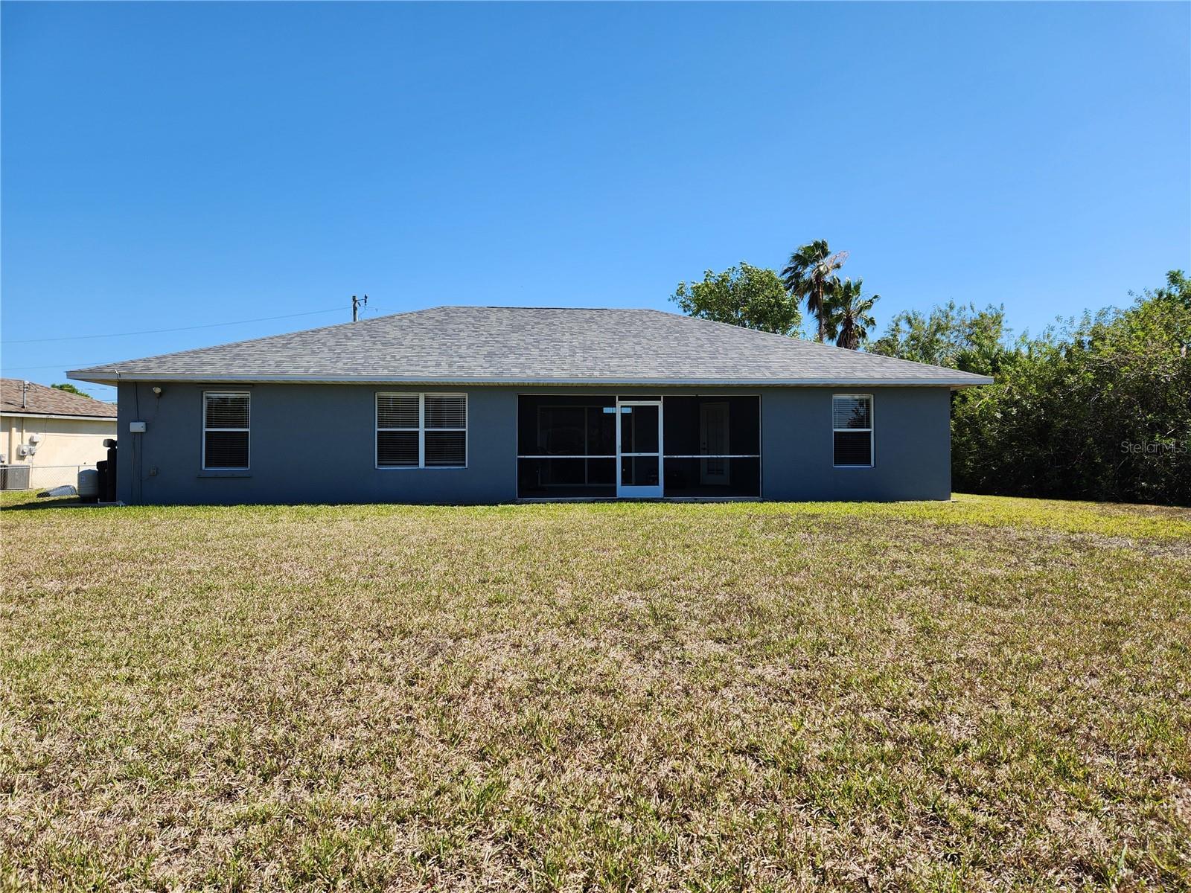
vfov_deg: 58.9
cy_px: 446
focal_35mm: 23
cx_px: 596
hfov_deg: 73.9
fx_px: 791
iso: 20
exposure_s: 1/1339
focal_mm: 5.4
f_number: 1.8
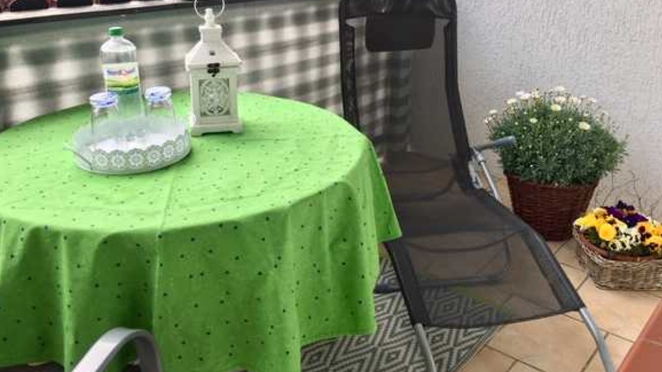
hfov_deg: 56.6
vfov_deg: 33.3
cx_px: 320
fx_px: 614
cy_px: 115
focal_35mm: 35
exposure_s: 1/346
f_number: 2.2
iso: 25
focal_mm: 4.15
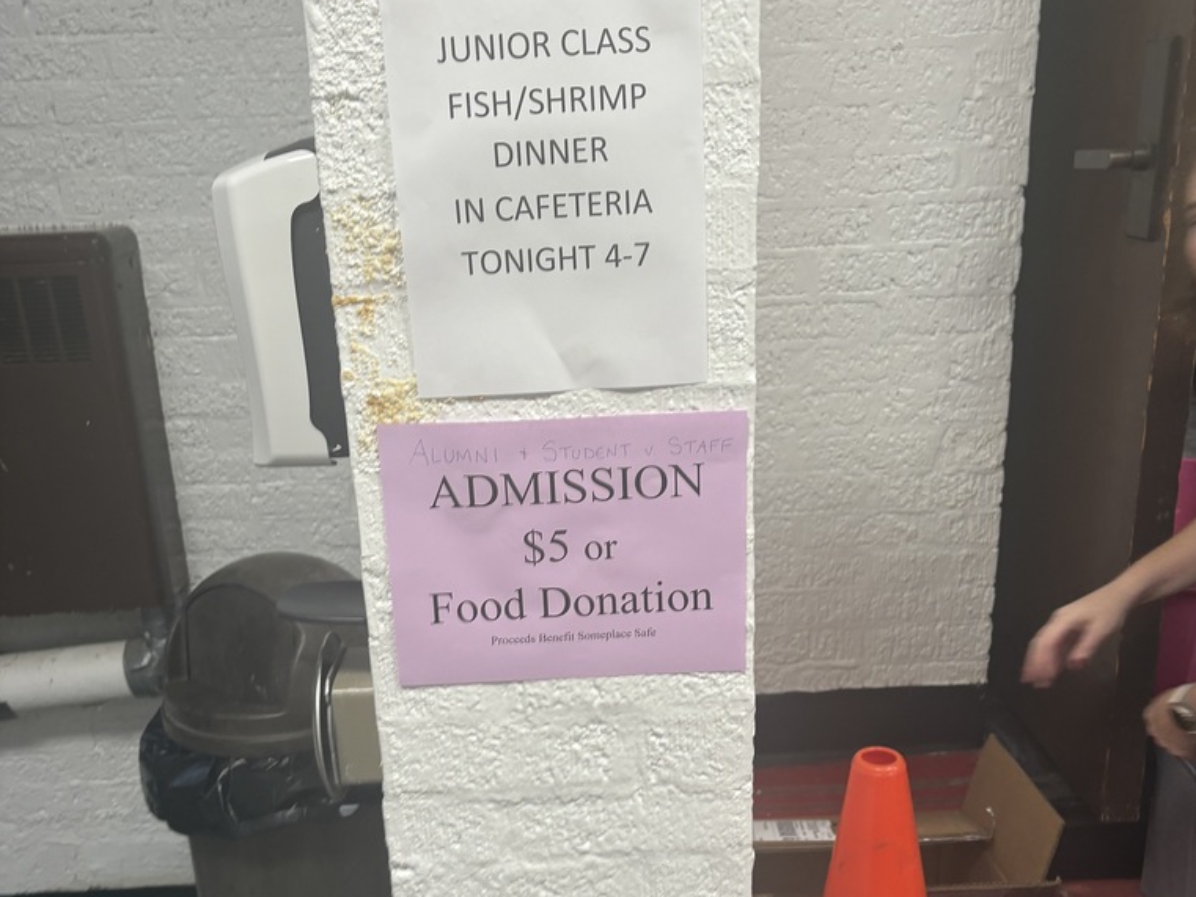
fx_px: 1209
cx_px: 599
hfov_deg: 52.6
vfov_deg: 40.6
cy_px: 533
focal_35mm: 35
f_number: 1.6
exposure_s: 1/60
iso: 80
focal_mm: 5.96
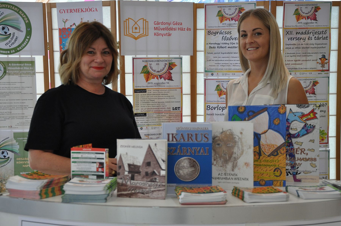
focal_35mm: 72
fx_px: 681
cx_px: 170
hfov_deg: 28.1
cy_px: 113
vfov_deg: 18.9
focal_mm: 48
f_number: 4.8
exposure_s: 1/125
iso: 800
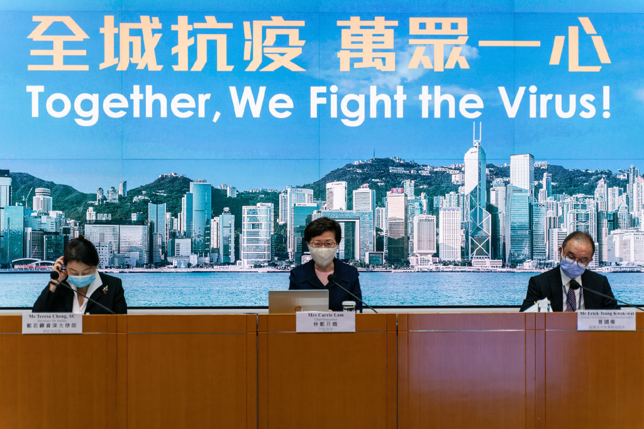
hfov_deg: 32.4
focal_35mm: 62
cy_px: 214
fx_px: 1109
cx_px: 322
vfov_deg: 21.9
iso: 160
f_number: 2.8
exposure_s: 1/60
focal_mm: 62
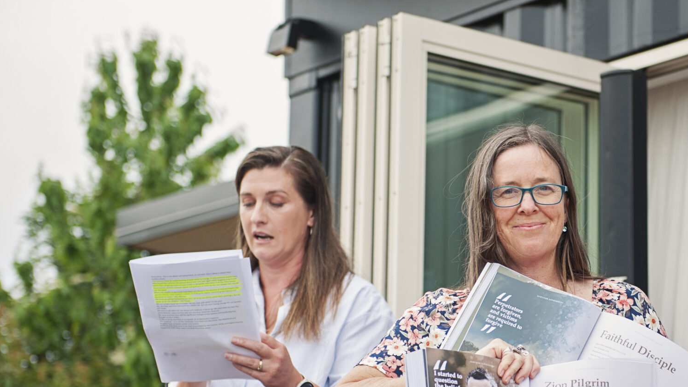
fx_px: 2298
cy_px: 310
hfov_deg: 16.9
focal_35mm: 126
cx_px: 517
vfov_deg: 9.6
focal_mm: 70
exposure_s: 1/500
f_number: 3.2
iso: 250
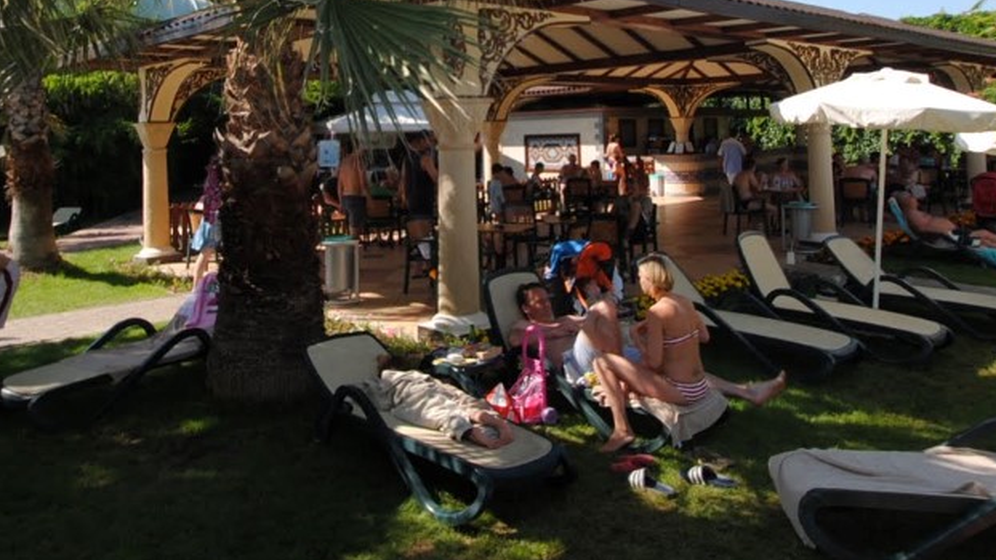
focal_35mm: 29
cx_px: 496
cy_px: 107
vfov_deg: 38.6
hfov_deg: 66.1
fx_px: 766
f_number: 7.1
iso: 100
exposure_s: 1/200
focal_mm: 10
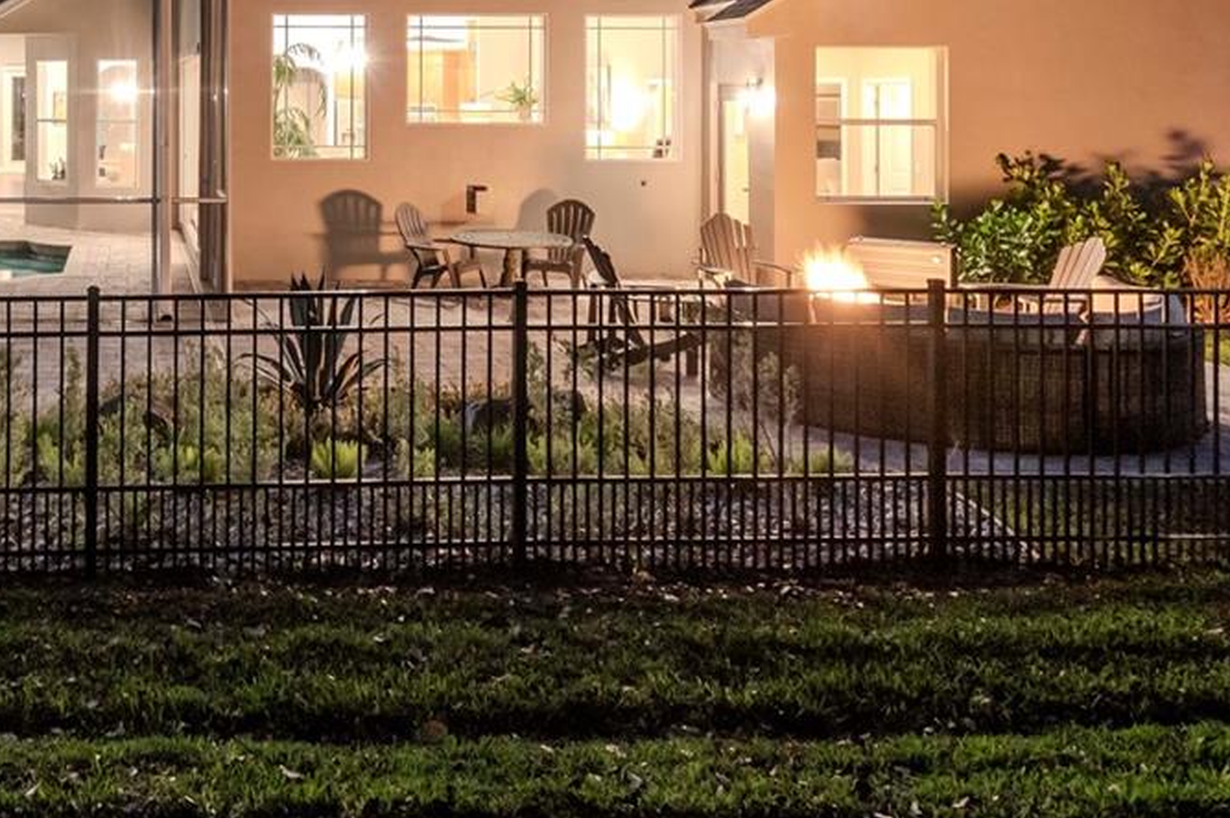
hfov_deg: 48.4
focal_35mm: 36
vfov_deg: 34.6
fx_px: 1229
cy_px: 66
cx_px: 155
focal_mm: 10
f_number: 8
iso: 200
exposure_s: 5
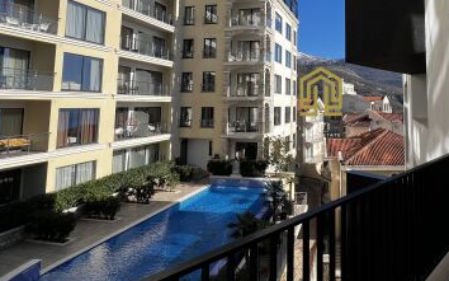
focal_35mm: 21
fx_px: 257
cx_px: 320
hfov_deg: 77.9
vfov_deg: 55.5
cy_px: 85
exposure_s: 1/1376
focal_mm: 1.57
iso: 32
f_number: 1.8
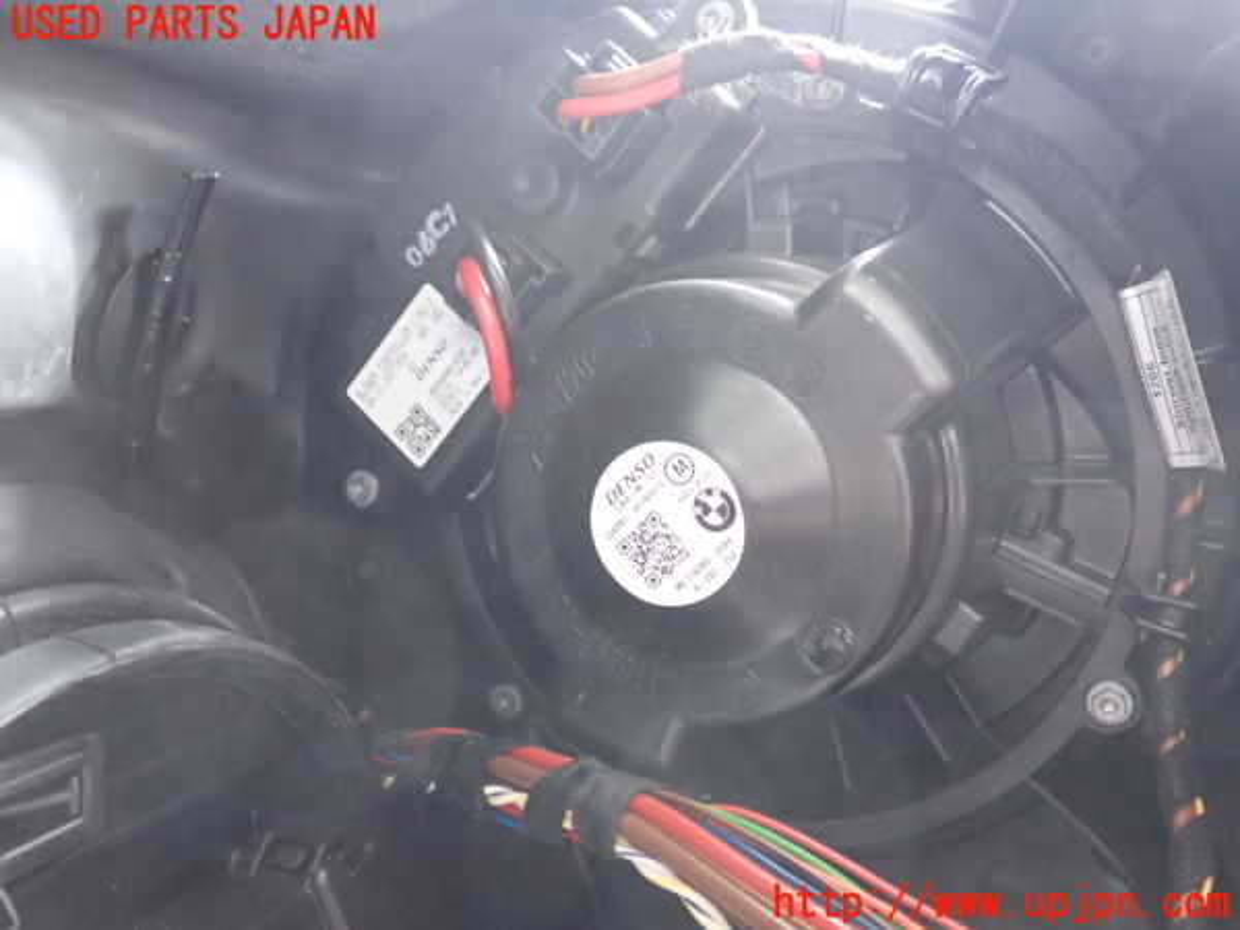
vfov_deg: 39.7
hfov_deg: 51.4
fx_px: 1290
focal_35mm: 36
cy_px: 465
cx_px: 620
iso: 1250
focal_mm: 6.37
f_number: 2.5
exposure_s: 1/10
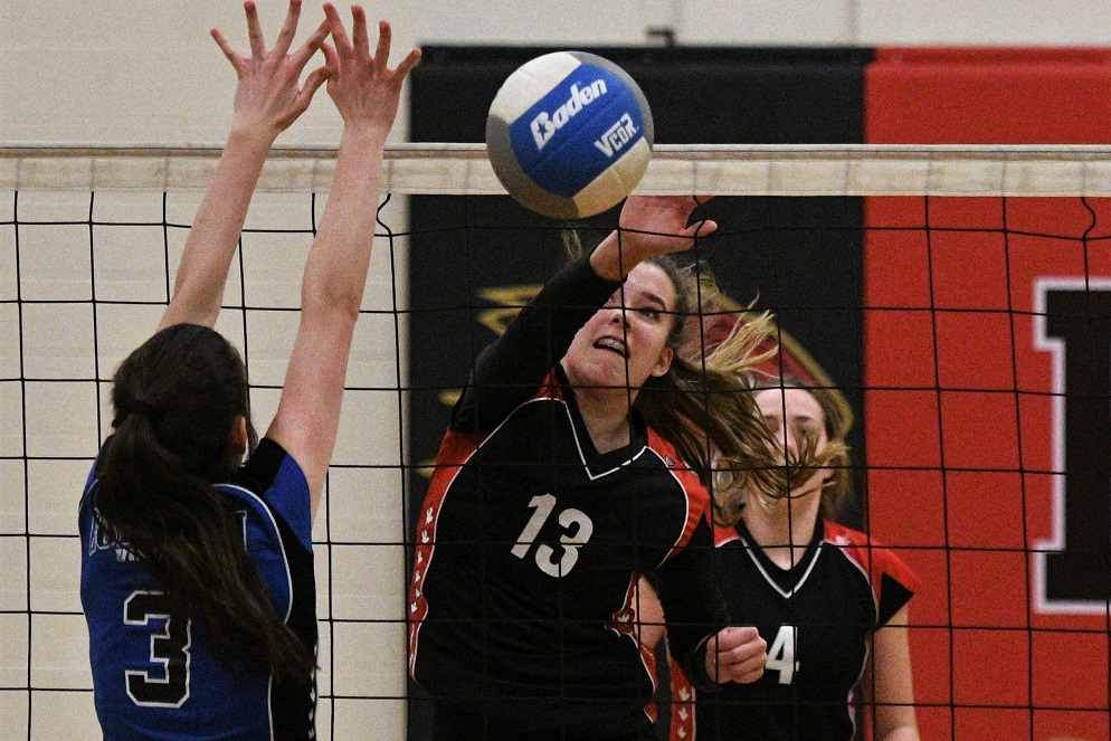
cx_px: 556
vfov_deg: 8.3
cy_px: 370
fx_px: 5092
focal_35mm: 165
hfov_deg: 12.5
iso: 8000
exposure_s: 1/1000
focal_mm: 110
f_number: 3.2
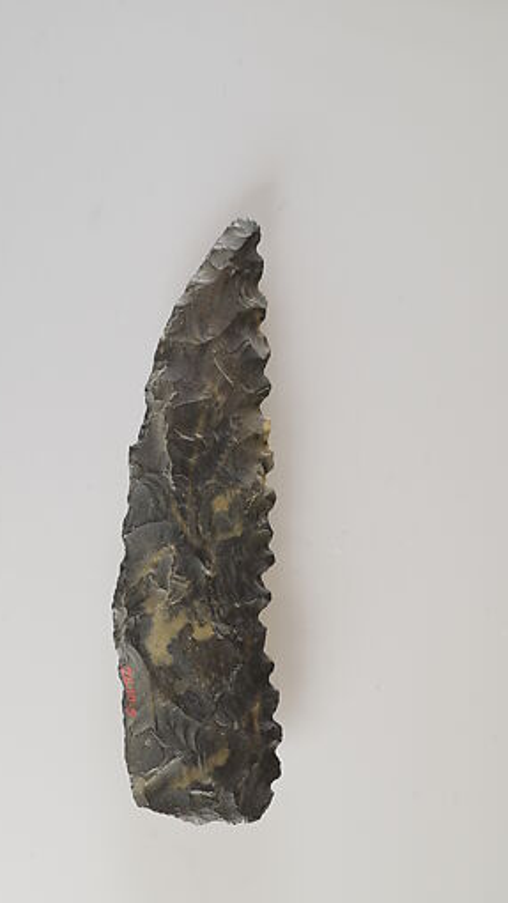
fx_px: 1771
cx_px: 158
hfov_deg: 16.3
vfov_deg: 28.6
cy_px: 515
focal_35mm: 74
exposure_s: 1/15
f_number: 11
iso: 125
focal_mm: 40
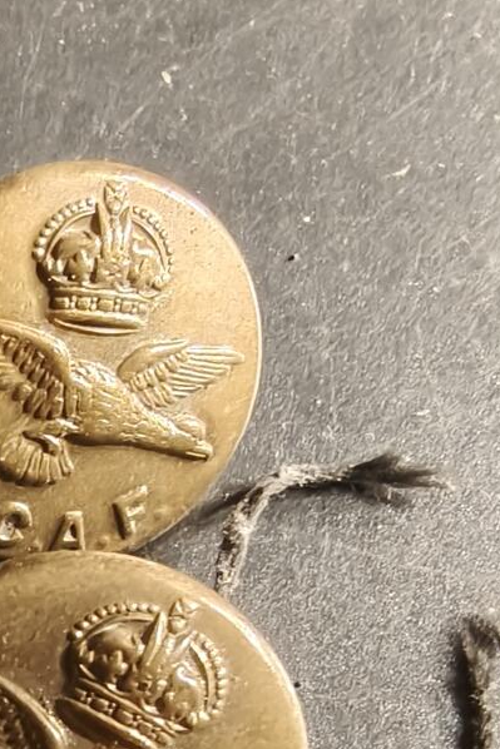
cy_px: 998
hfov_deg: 18.1
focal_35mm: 72
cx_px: -81
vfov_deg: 24.2
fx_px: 1499
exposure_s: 1/50
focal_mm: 2.32
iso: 250
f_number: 2
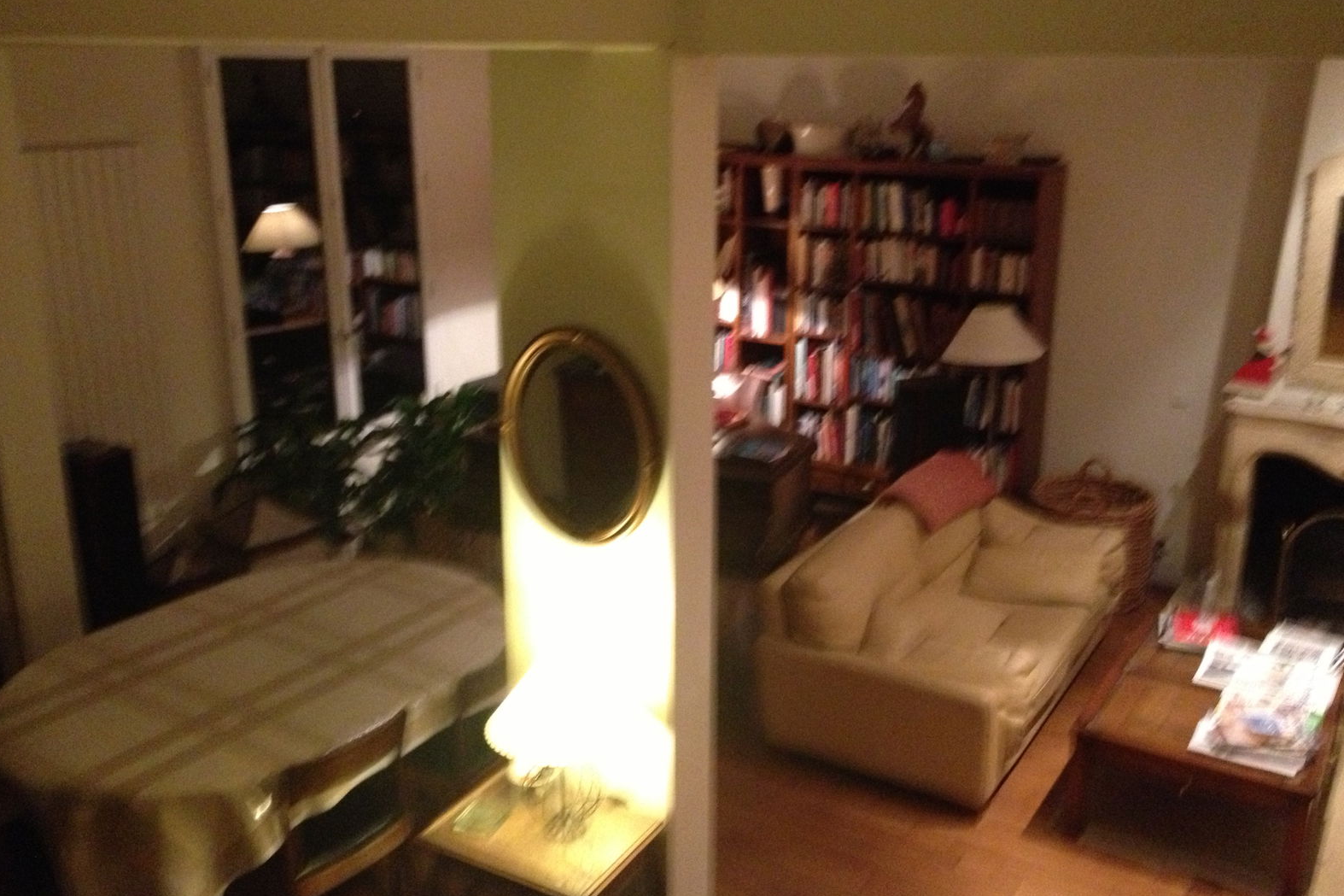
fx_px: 1381
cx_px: 675
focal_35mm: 37
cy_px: 434
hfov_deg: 51.9
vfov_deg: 35.9
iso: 640
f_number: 2.4
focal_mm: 4.28
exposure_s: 1/15
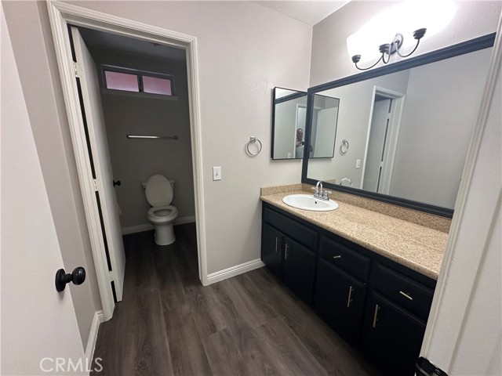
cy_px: 188
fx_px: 203
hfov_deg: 102.1
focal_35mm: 14
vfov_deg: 85.7
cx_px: 251
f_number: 2.2
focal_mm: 2.22
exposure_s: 1/60
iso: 200
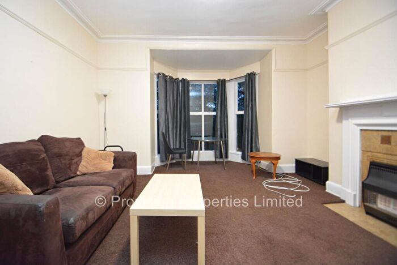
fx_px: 166
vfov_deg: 77.4
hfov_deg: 100.3
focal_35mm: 15
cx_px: 198
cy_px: 132
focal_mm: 10
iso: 2800
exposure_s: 1/30
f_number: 3.5
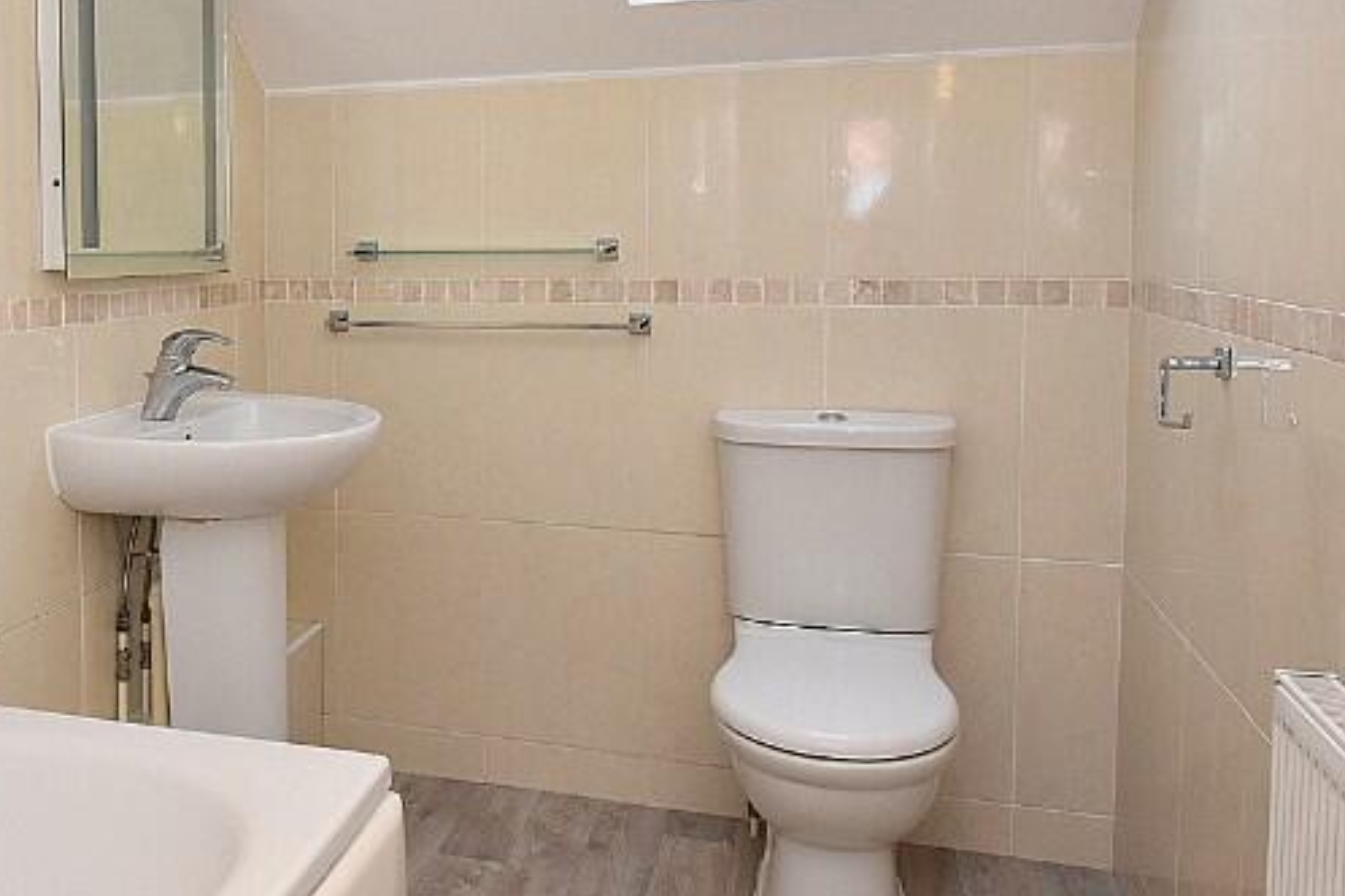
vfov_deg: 35.6
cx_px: 265
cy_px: 310
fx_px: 1382
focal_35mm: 37
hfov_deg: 48.8
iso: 800
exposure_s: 1/160
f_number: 4.5
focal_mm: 12
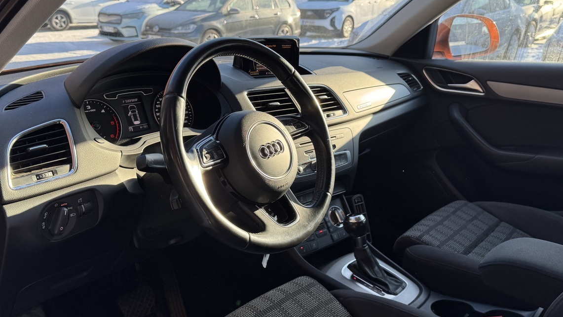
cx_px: 268
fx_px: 493
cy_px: 158
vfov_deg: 35.6
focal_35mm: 33
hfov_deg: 59.5
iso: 80
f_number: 1.78
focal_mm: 6.76
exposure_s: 1/481
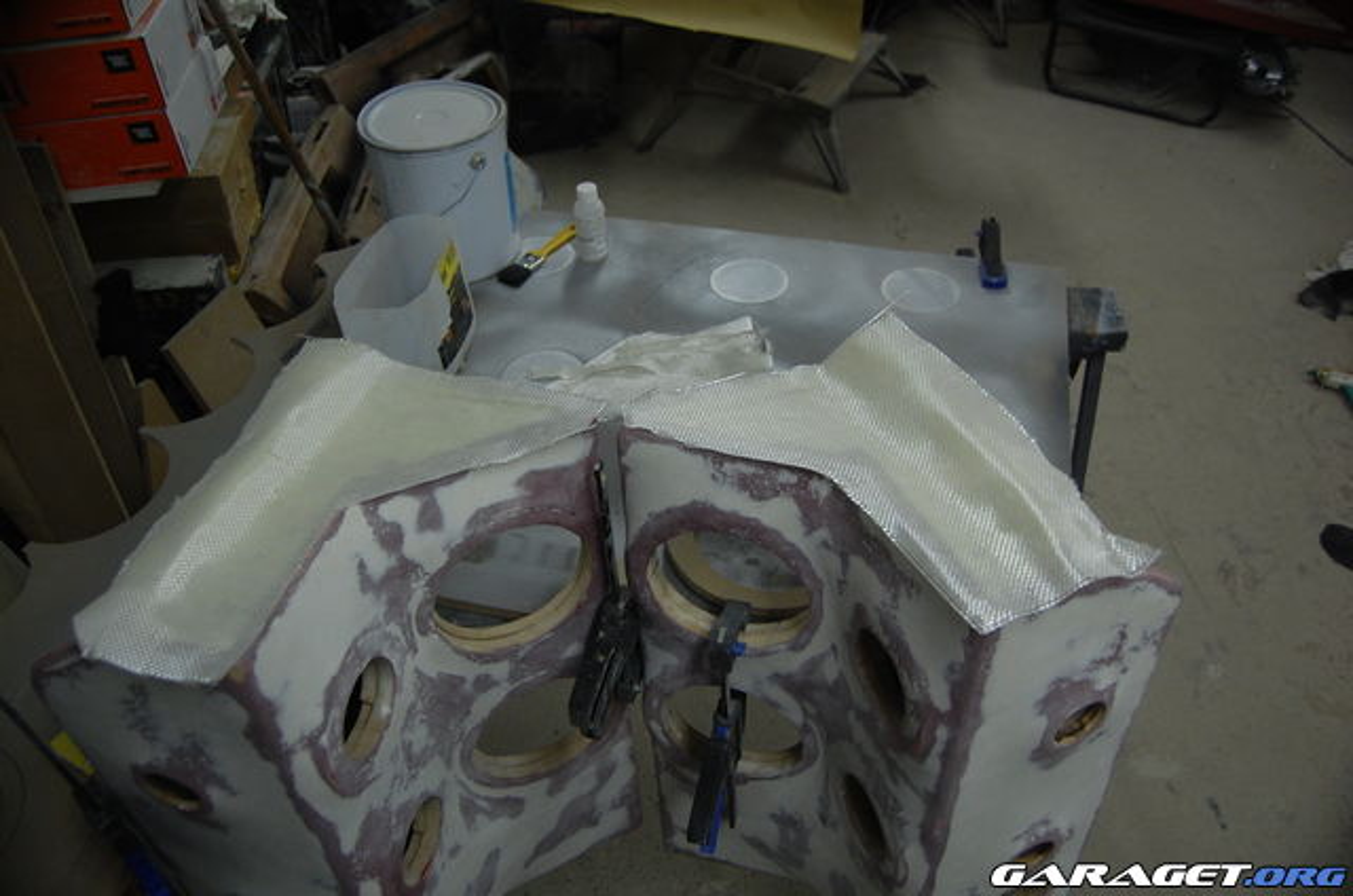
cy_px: 448
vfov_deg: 47.7
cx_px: 676
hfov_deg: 67.5
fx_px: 1013
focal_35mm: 27
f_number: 3.5
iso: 500
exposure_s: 1/30
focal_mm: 18
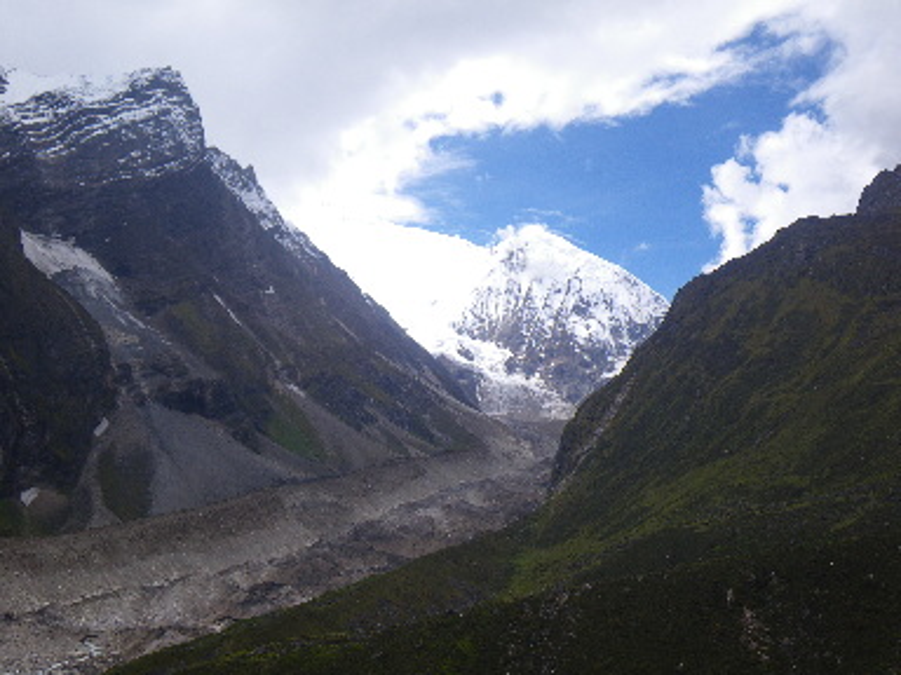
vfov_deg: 41.8
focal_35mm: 34
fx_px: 885
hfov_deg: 54.0
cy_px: 338
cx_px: 450
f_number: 4.6
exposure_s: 1/250
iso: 50
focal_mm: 6.1
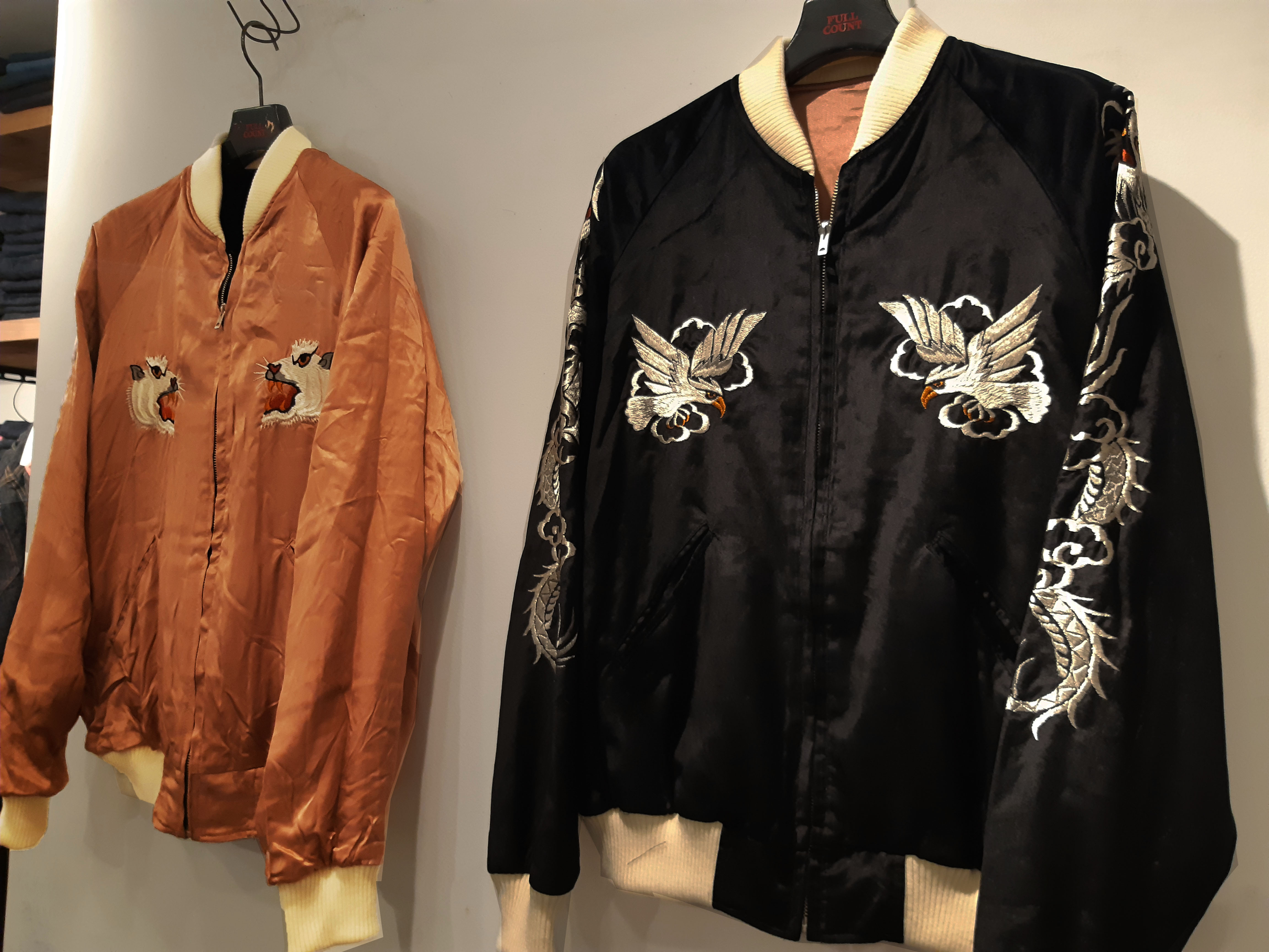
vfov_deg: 53.1
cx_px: 634
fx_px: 953
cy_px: 476
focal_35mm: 26
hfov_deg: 67.3
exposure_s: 1/50
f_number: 1.7
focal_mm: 3.93
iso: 200
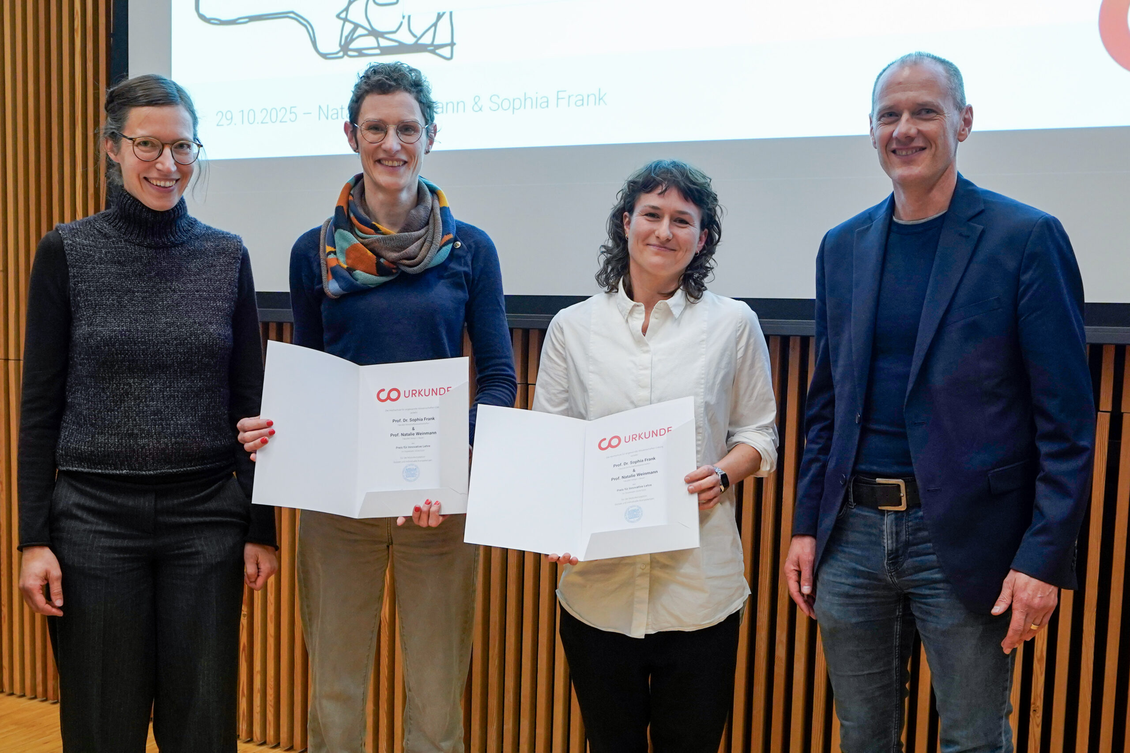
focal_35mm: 24
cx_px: 565
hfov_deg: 73.7
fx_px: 753
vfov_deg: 53.1
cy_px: 376
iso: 1600
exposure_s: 1/200
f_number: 4
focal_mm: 24
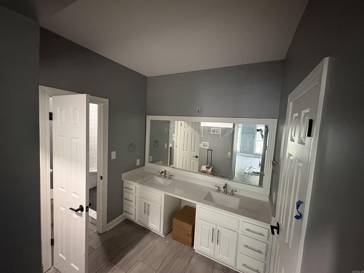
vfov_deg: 85.7
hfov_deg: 102.1
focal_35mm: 14
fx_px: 147
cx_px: 182
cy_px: 136
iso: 1000
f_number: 2.2
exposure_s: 1/30
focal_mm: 2.22
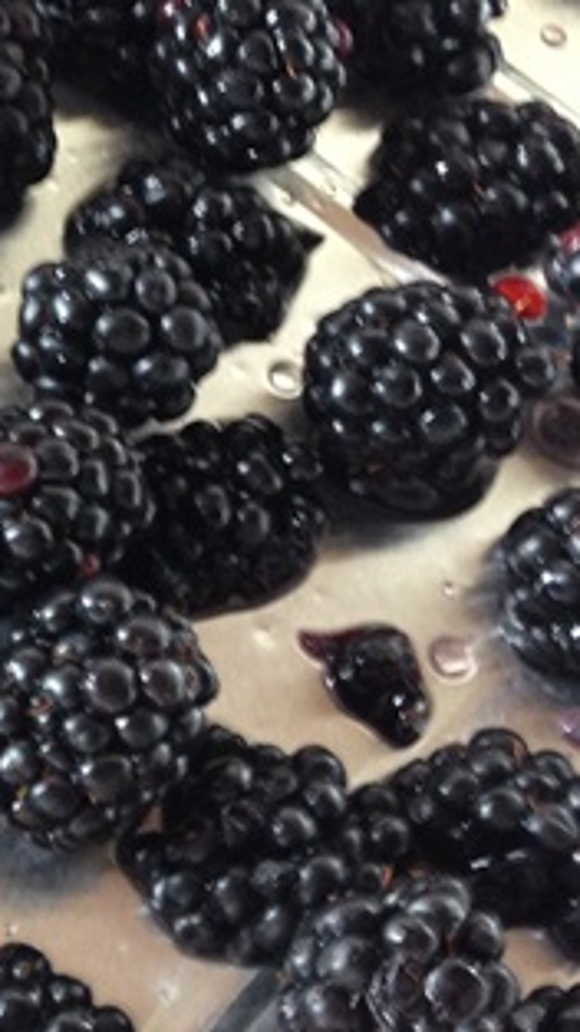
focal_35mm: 92
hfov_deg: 12.5
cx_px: -310
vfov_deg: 23.1
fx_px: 2516
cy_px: 432
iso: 160
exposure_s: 1/20
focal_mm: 4.12
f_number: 2.4
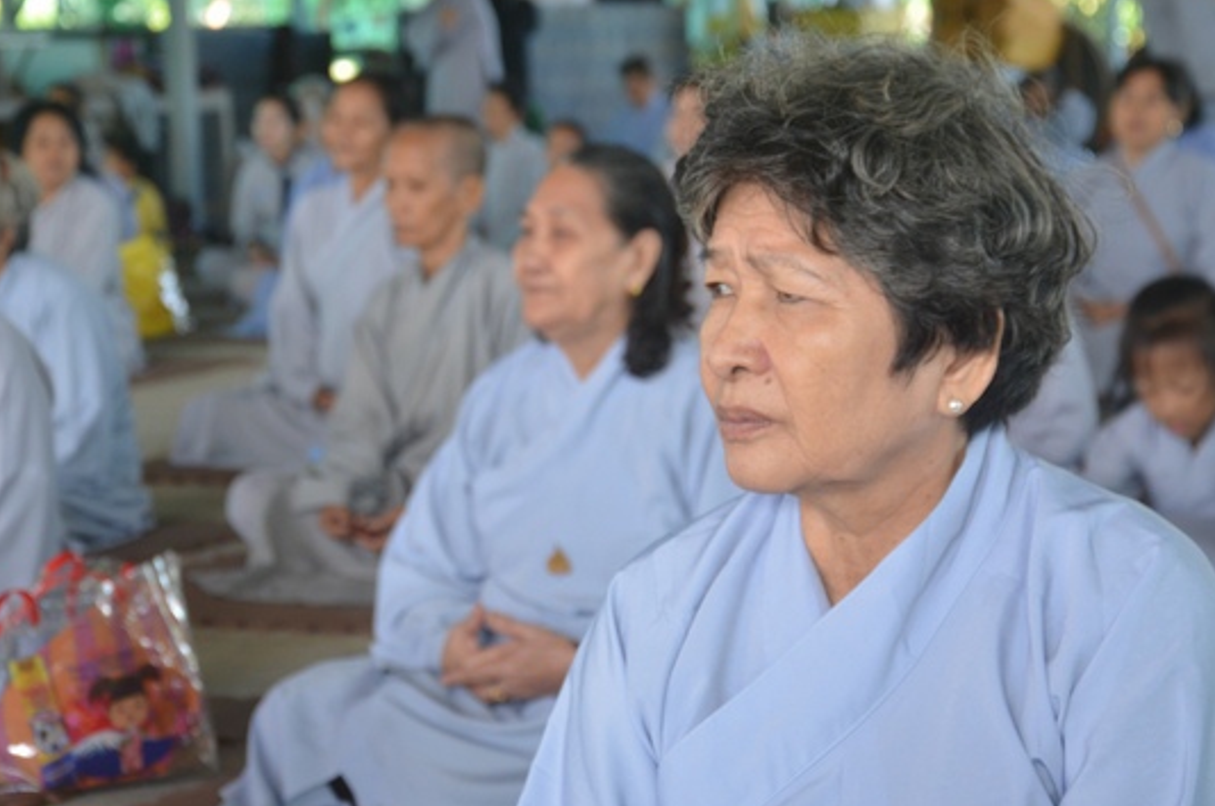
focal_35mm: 95
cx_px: 585
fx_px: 3200
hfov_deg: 21.5
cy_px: 356
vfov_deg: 14.3
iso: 400
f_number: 5
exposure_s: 1/60
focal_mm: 52
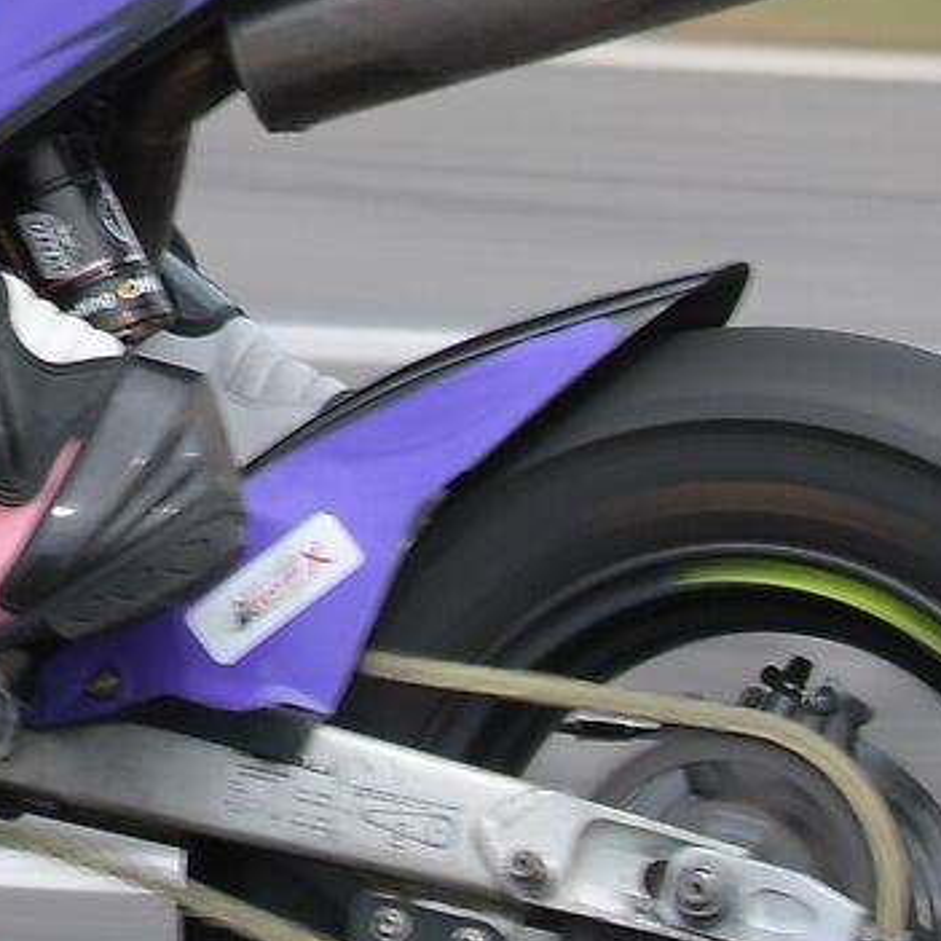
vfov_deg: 1.3
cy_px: -362
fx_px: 40258
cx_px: -458
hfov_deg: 1.3
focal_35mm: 1309
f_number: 8
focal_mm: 150
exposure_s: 1/160
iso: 100
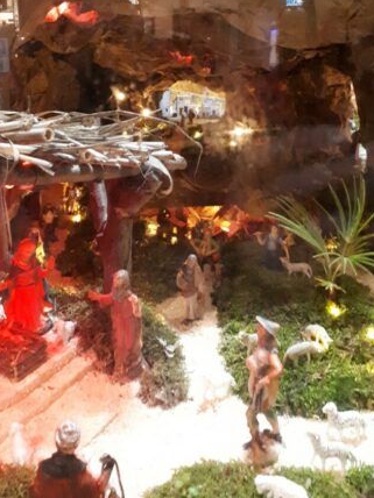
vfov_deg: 45.1
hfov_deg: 35.1
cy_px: 169
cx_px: 161
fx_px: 591
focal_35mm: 41
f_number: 1.9
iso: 800
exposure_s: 1/17
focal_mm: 3.6
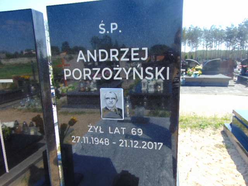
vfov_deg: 54.9
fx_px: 179
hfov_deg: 69.4
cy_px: 93
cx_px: 124
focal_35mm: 25
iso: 80
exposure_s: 1/400
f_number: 3
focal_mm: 4.5
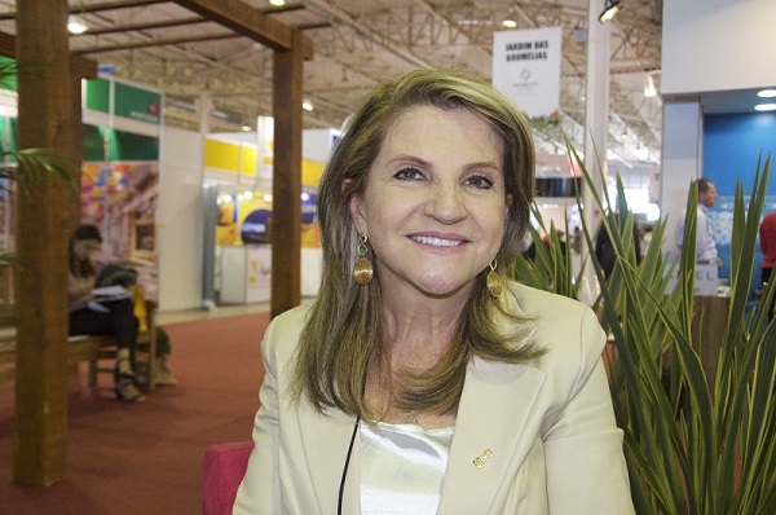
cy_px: 258
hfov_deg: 49.6
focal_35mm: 39
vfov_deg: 34.1
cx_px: 388
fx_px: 839
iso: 3200
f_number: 5.6
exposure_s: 1/125
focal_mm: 26
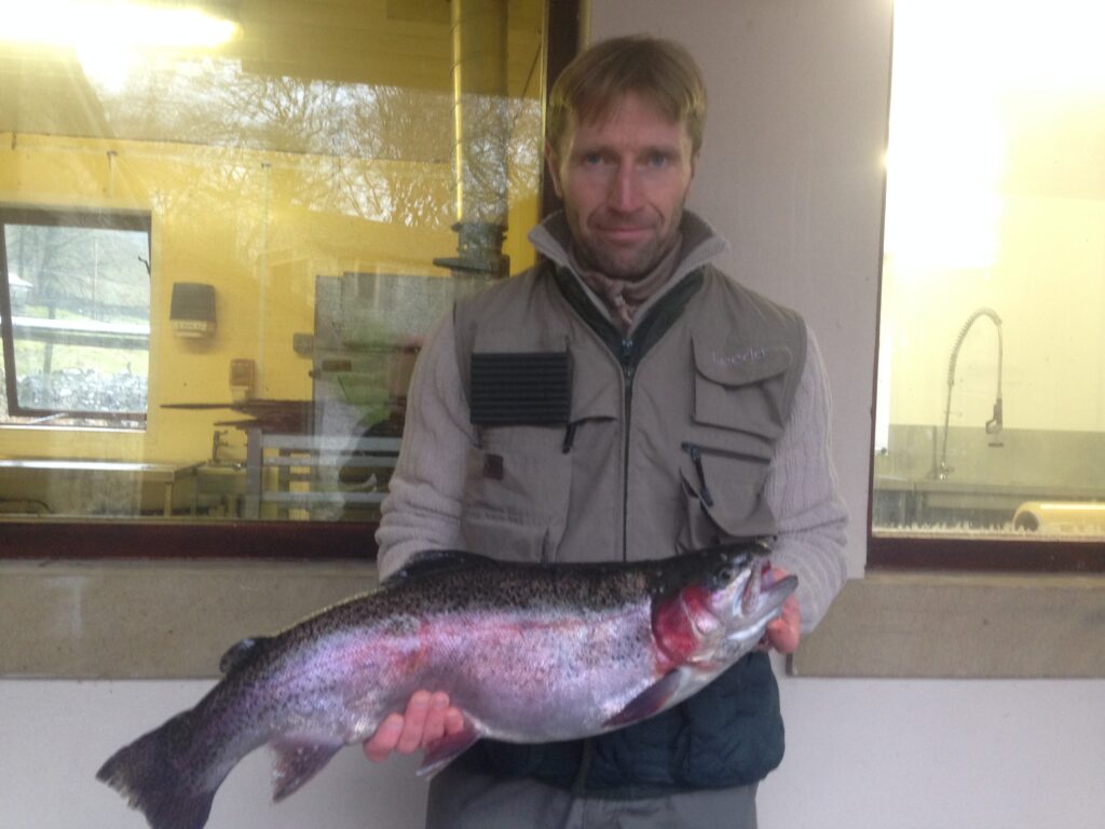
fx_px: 1053
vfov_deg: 42.9
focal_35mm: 33
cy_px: 414
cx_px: 552
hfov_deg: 55.4
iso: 160
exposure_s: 1/20
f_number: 2.4
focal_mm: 4.12
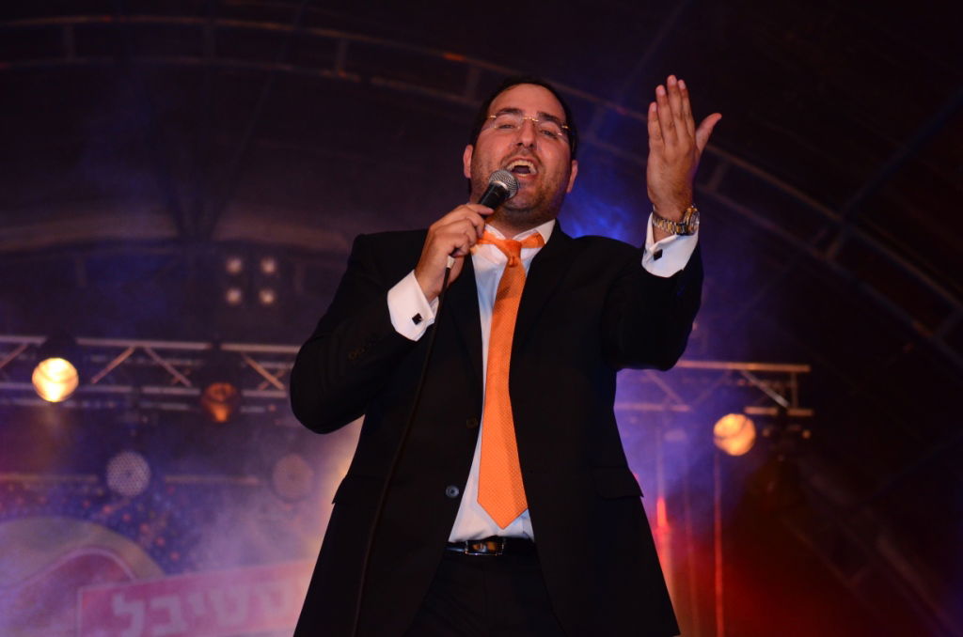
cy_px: 318
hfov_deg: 24.7
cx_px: 482
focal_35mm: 82
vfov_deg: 16.5
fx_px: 2202
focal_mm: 55
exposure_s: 1/200
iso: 1600
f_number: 3.5
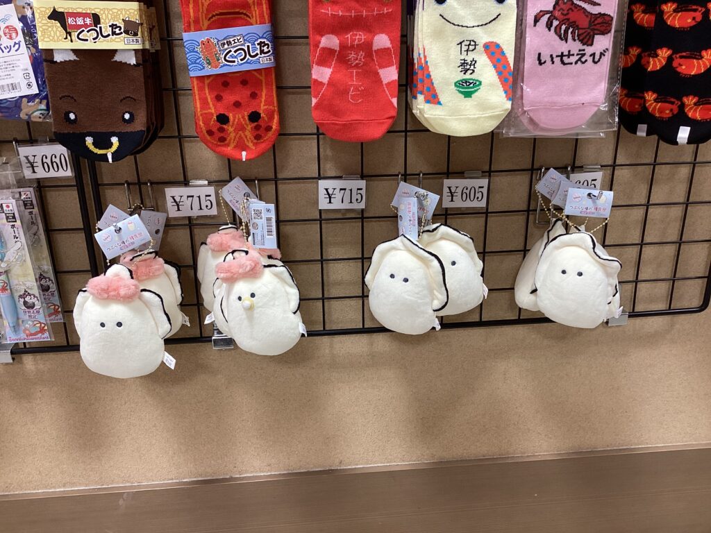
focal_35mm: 31
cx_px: 356
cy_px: 266
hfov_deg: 58.4
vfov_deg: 45.4
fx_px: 637
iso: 50
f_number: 2.4
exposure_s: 1/50
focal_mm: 3.3
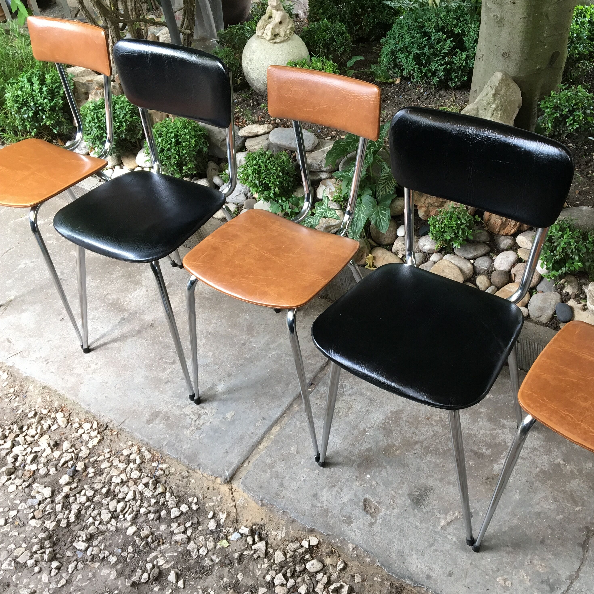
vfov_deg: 47.2
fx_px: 679
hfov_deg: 46.8
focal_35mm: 35
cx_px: 374
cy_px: 297
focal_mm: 4.15
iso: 40
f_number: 2.2
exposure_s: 1/33
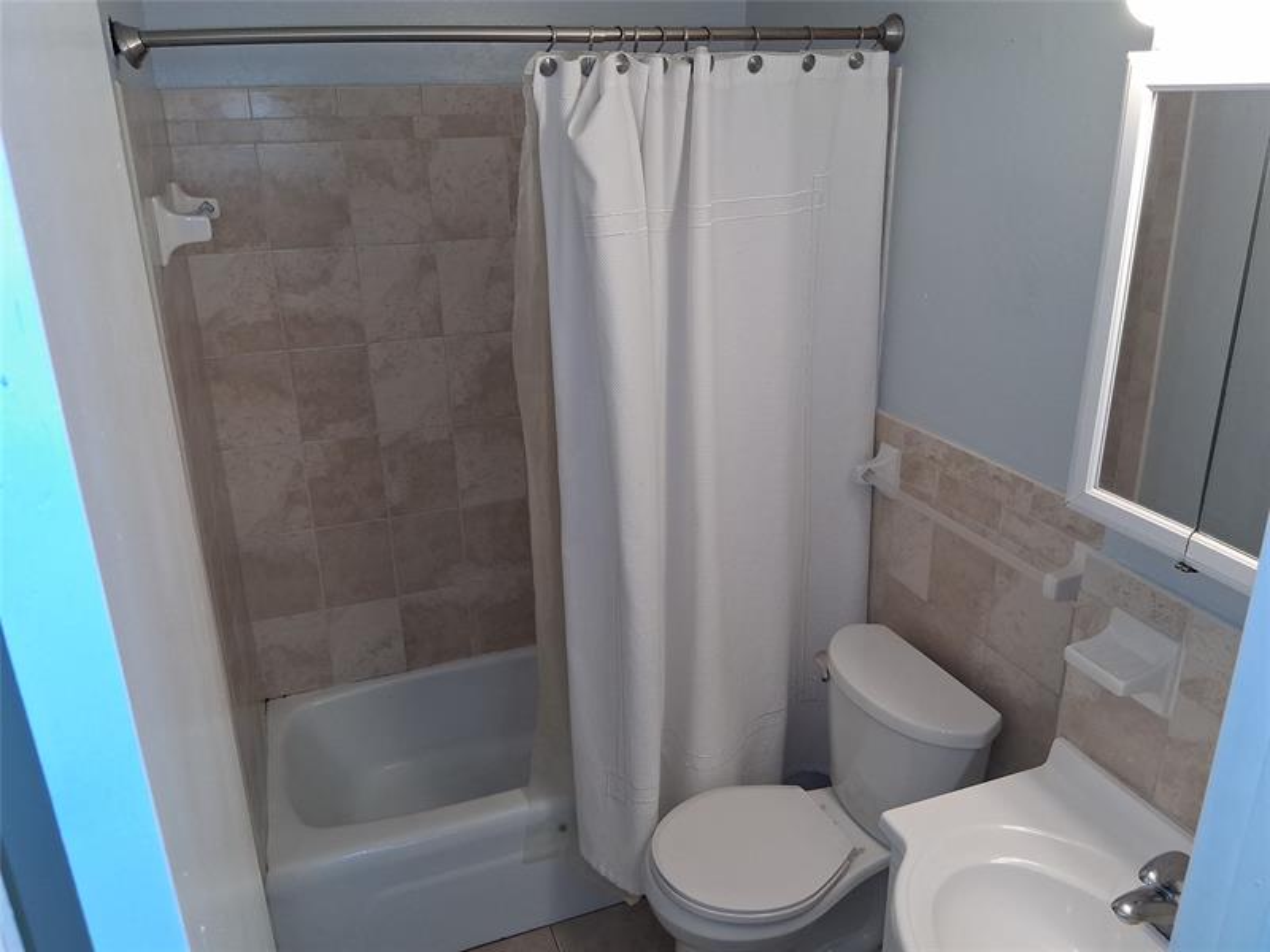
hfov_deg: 67.3
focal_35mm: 26
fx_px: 954
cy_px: 476
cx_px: 635
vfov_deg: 53.1
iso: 25
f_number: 1.8
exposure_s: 1/120
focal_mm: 3.98
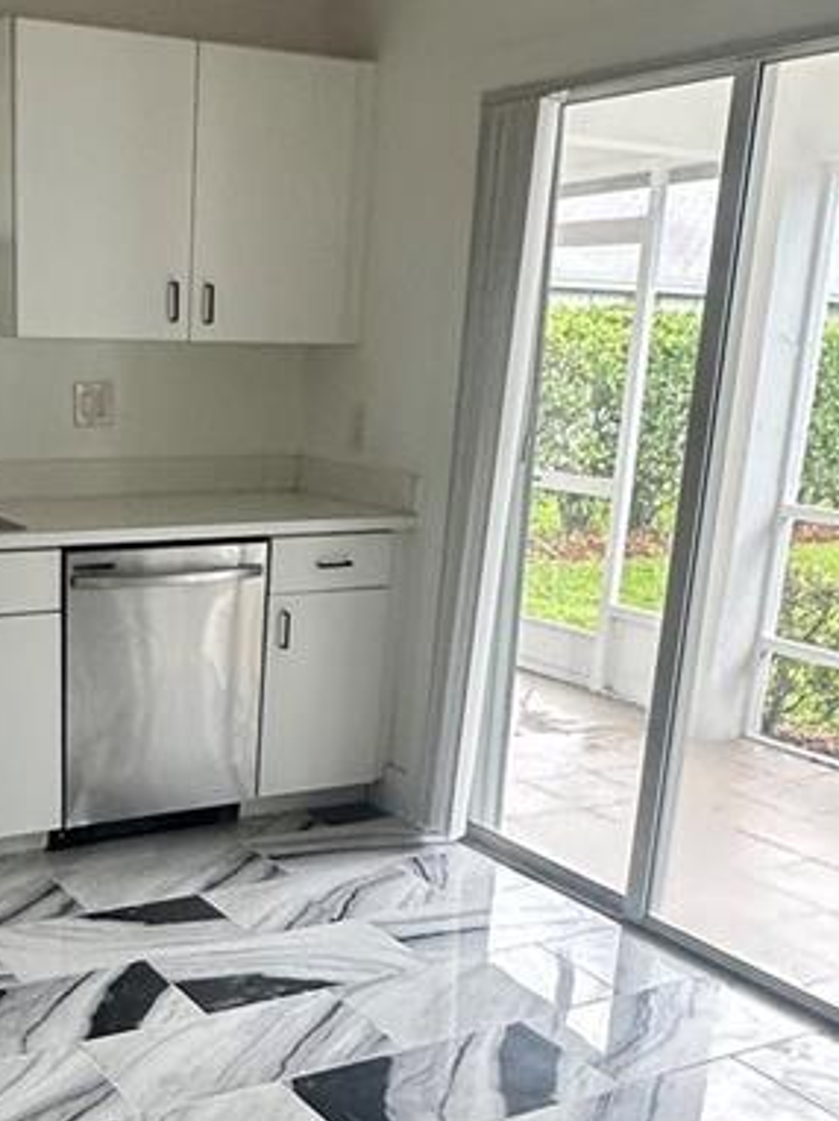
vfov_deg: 42.3
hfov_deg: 32.0
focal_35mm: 44
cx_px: 173
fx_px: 1424
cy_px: 760
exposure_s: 1/99
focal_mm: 2.22
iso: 250
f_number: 2.2
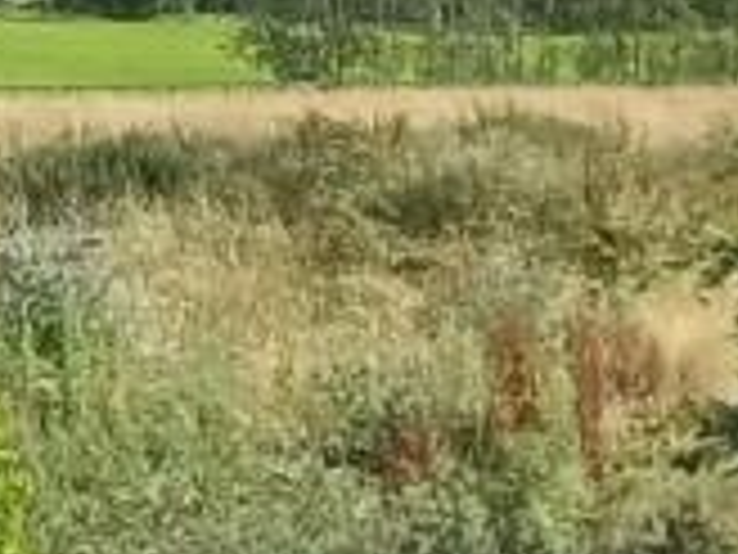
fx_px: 1727
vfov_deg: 17.9
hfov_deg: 23.6
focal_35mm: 81
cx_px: 112
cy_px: 50
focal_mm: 1.13
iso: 40
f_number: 2.2
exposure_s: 1/727
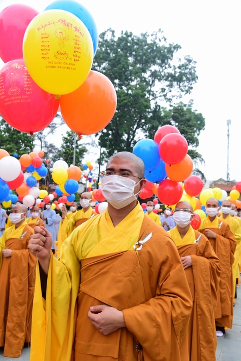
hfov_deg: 38.9
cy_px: 180
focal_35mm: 34
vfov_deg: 55.8
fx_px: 341
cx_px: 120
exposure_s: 1/80
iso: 320
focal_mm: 34
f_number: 6.3
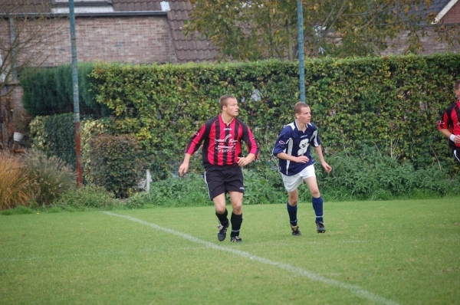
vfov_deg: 5.2
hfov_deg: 7.9
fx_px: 3349
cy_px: 152
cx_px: 230
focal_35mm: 262
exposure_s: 1/500
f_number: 5.6
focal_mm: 175
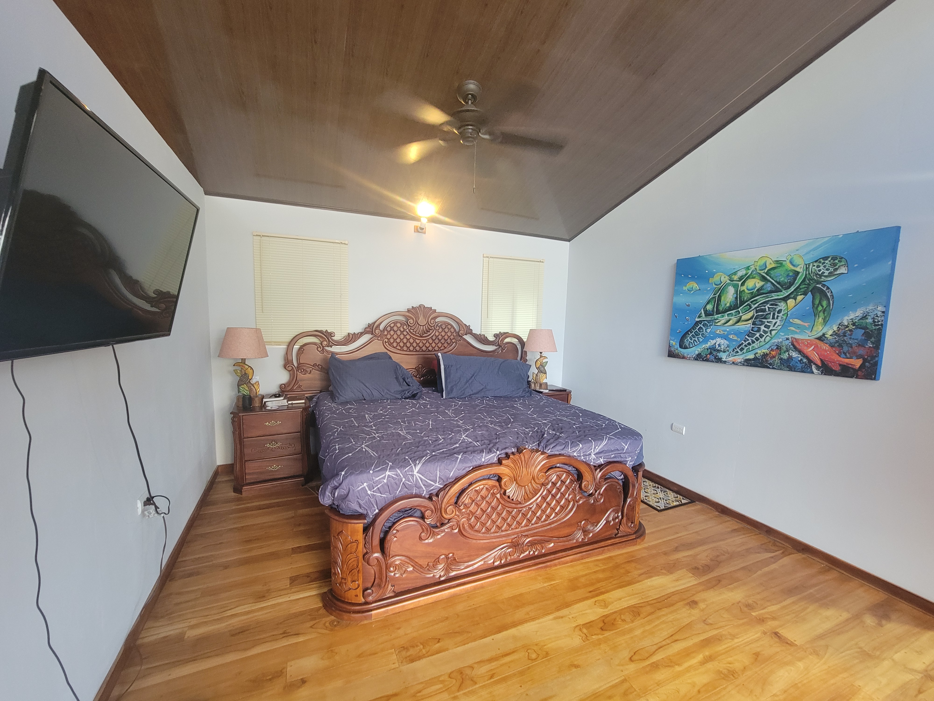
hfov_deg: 106.2
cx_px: 467
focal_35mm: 13
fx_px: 351
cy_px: 350
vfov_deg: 89.9
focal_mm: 2.2
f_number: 2.2
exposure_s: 1/30
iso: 320
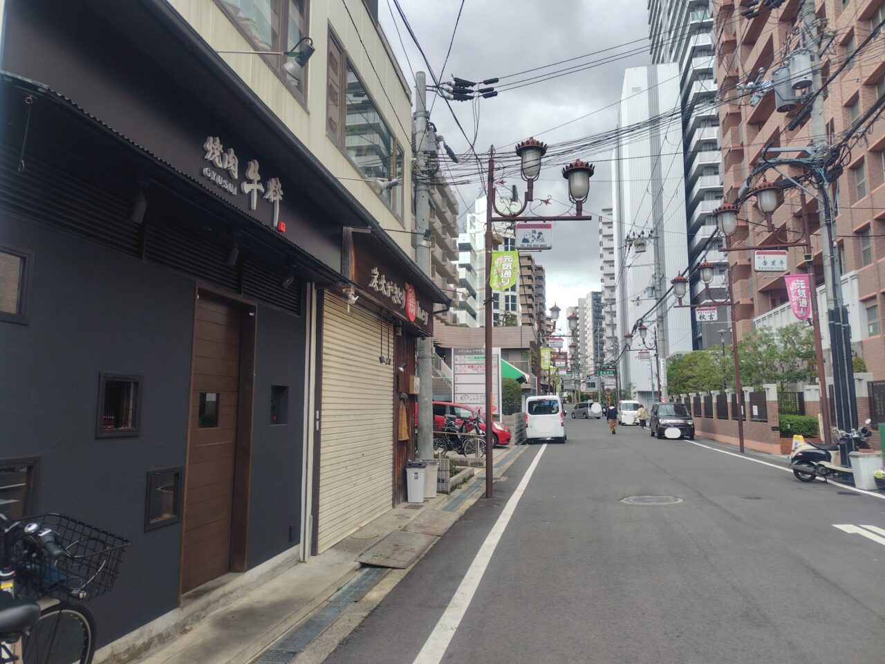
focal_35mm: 23
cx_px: 442
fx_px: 588
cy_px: 332
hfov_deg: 73.9
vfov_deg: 58.9
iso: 50
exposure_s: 1/162
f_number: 1.9
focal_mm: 5.6
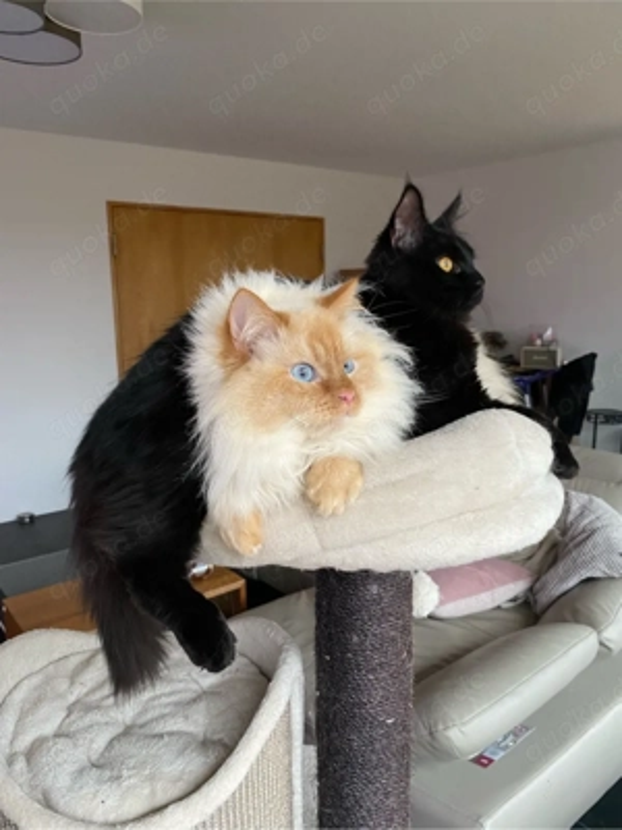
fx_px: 623
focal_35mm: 26
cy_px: 415
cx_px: 311
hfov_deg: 53.1
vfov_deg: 67.3
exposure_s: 1/50
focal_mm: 4.25
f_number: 1.8
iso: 200
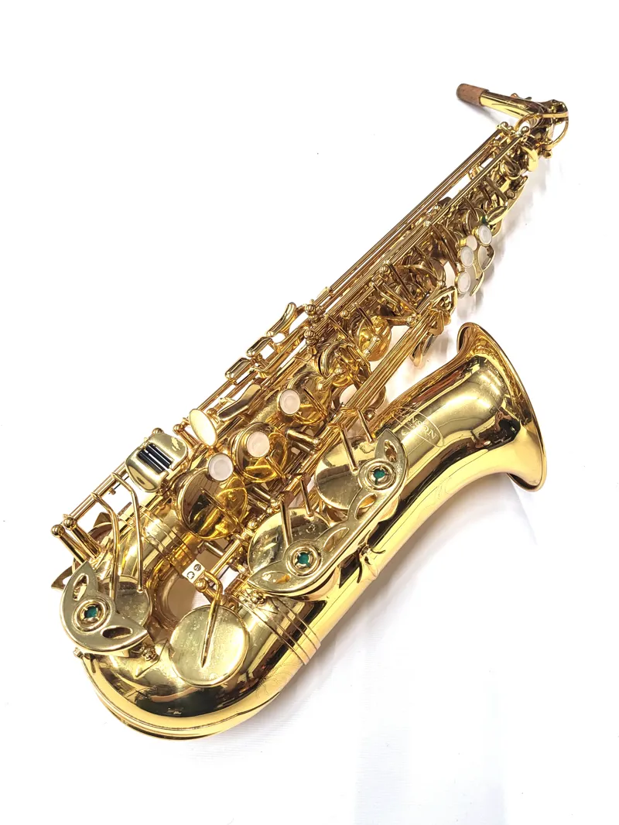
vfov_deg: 67.3
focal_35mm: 26
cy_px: 412
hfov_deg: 53.1
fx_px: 620
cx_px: 310
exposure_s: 1/100
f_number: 1.8
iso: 160
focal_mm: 4.25
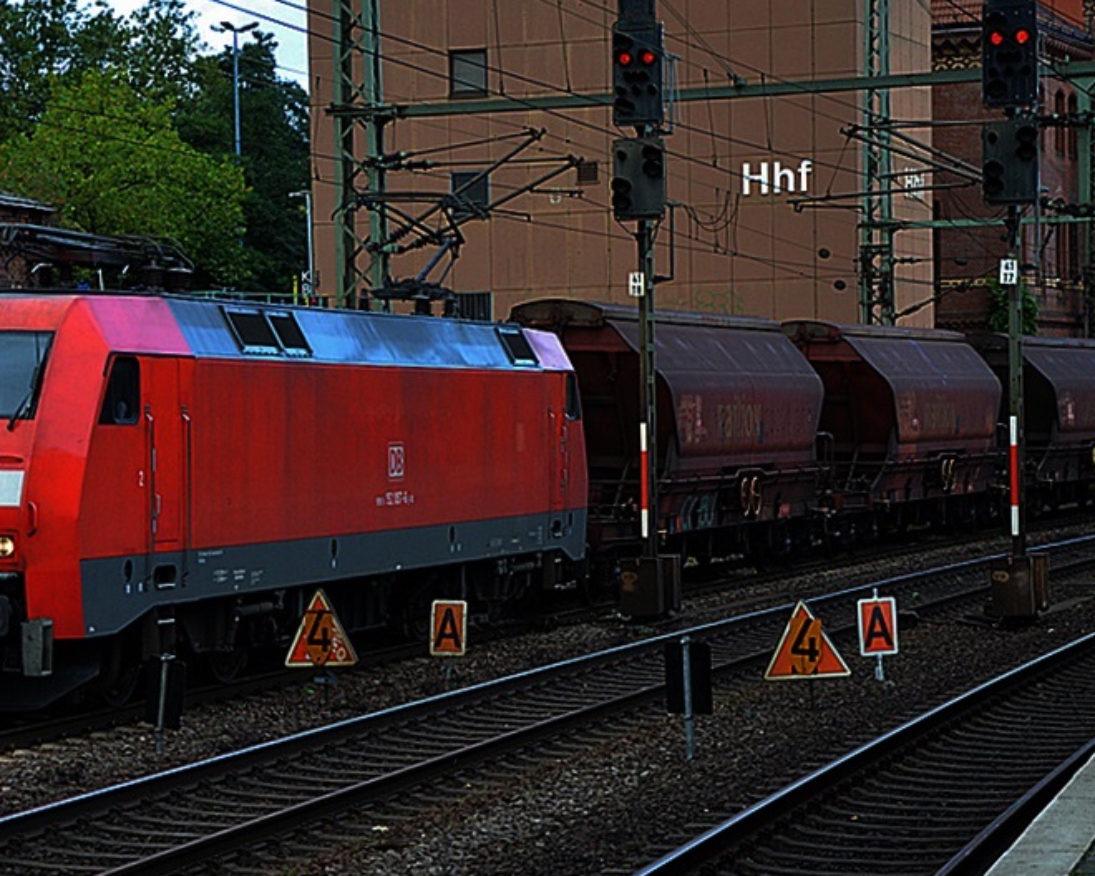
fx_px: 3532
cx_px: 393
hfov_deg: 17.6
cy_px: 491
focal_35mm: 109
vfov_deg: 14.1
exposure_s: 1/640
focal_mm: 50
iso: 800
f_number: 5
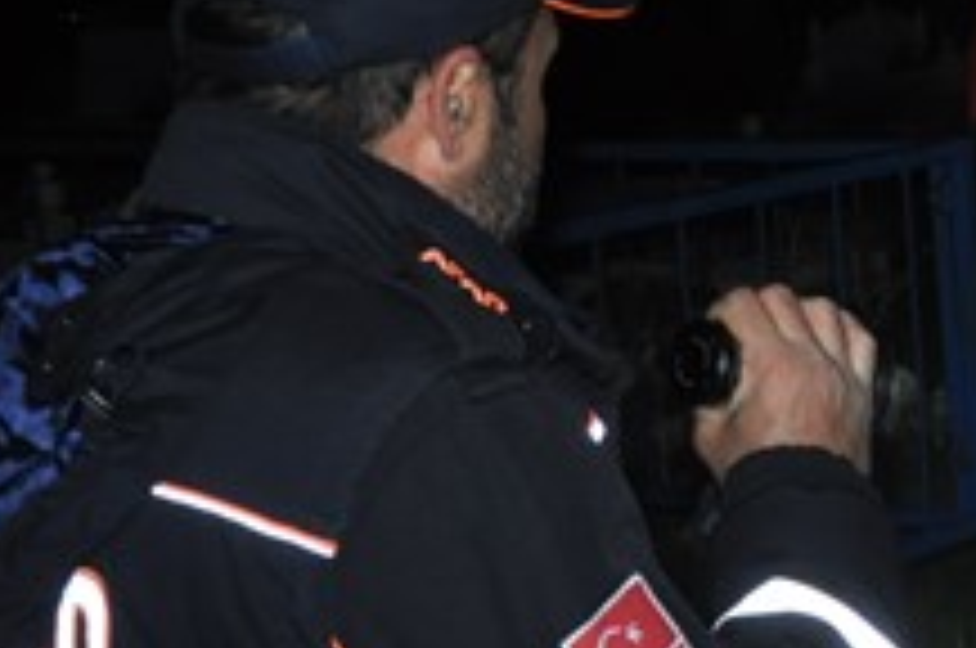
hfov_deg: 17.3
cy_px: 216
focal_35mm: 112
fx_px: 3045
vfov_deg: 12.1
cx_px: 1196
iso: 1000
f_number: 4.5
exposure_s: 1/60
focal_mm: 25
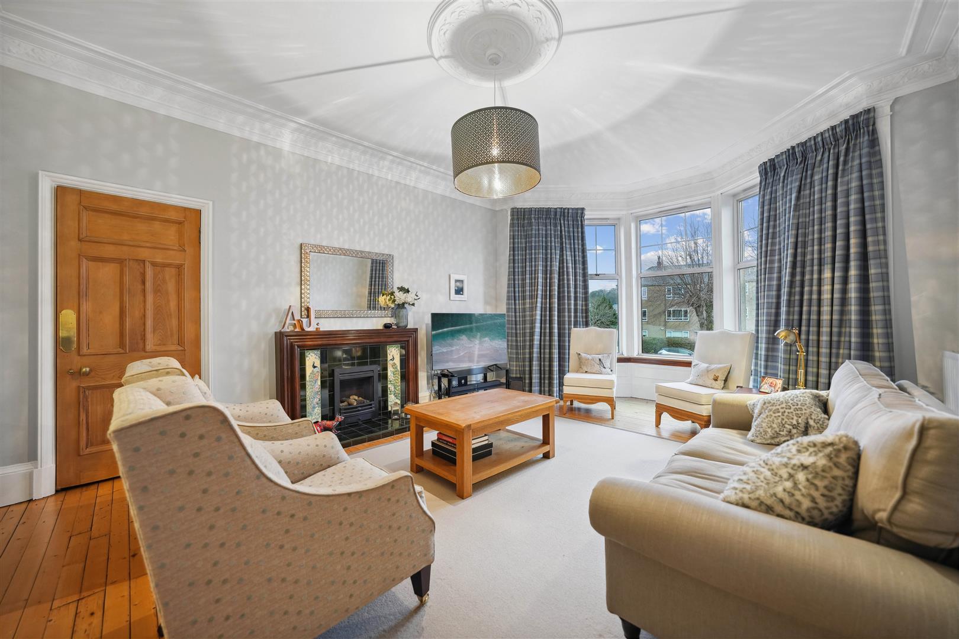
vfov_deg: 85.4
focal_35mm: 13
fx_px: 346
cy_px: 320
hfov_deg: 108.3
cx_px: 480
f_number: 3.2
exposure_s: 1/40
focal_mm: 13
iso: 640
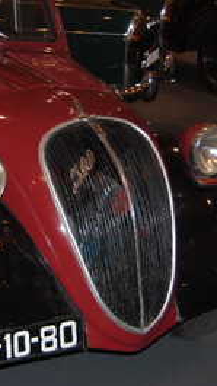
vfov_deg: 23.9
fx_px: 911
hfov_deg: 13.5
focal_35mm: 89
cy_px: 173
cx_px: 23
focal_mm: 30
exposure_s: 1/60
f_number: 4.2
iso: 200
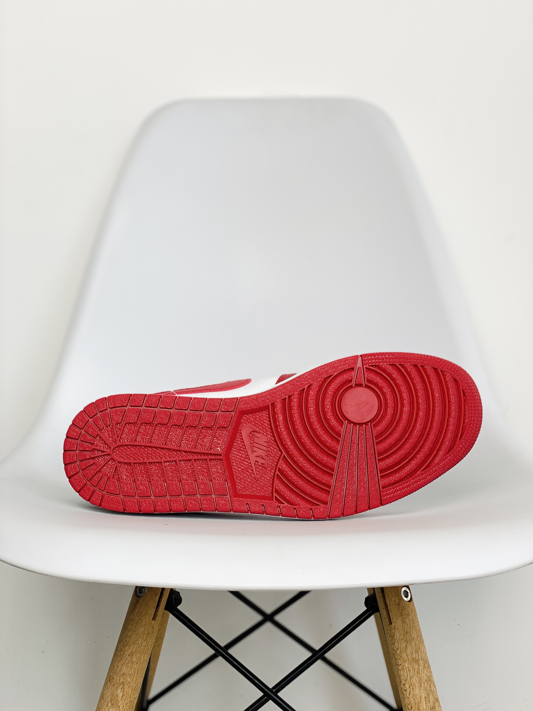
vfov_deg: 36.8
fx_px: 1068
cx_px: 266
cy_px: 356
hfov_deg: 28.0
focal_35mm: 52
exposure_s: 1/100
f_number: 2
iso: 20
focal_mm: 6
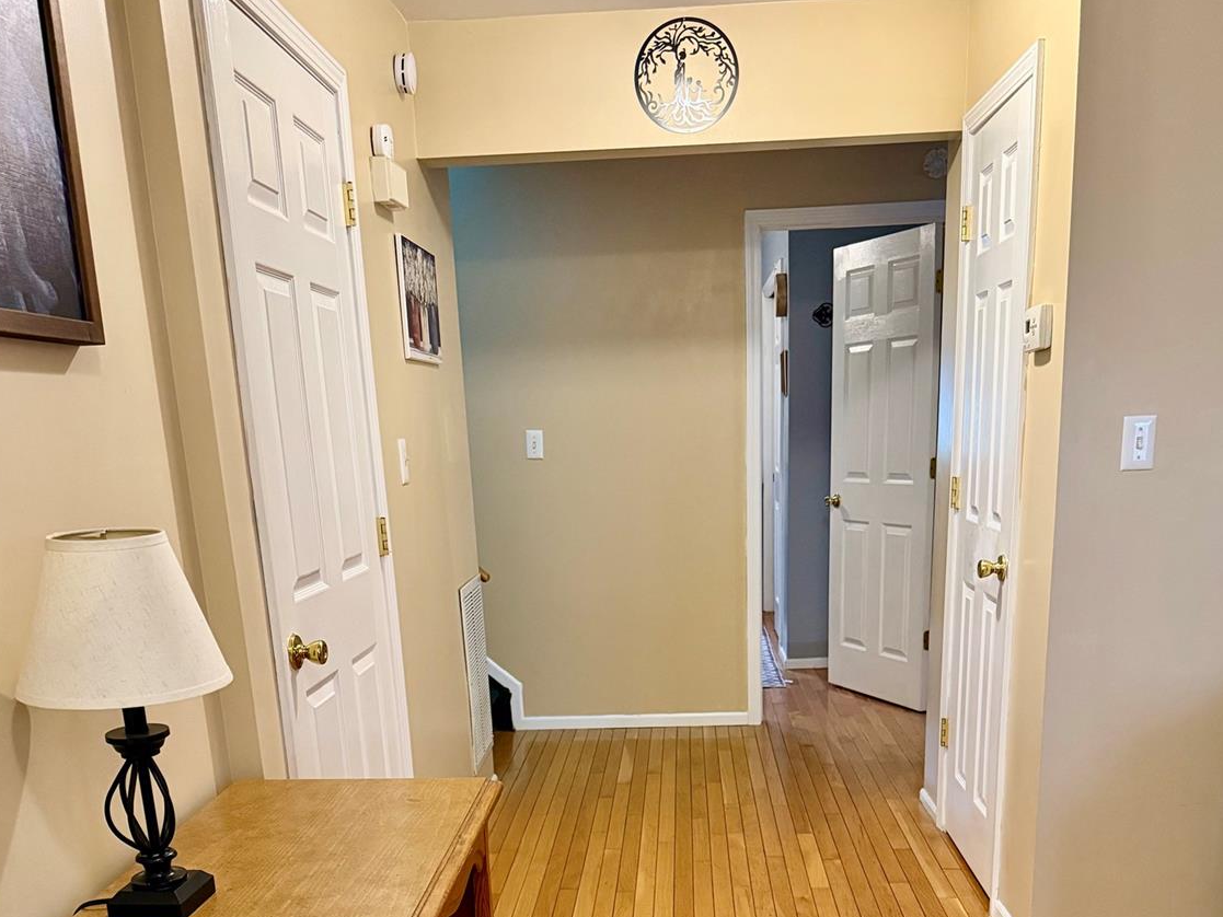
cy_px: 750
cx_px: 615
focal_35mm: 33
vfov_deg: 40.9
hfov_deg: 55.3
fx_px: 1166
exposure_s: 1/60
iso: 640
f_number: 1.78
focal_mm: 6.76
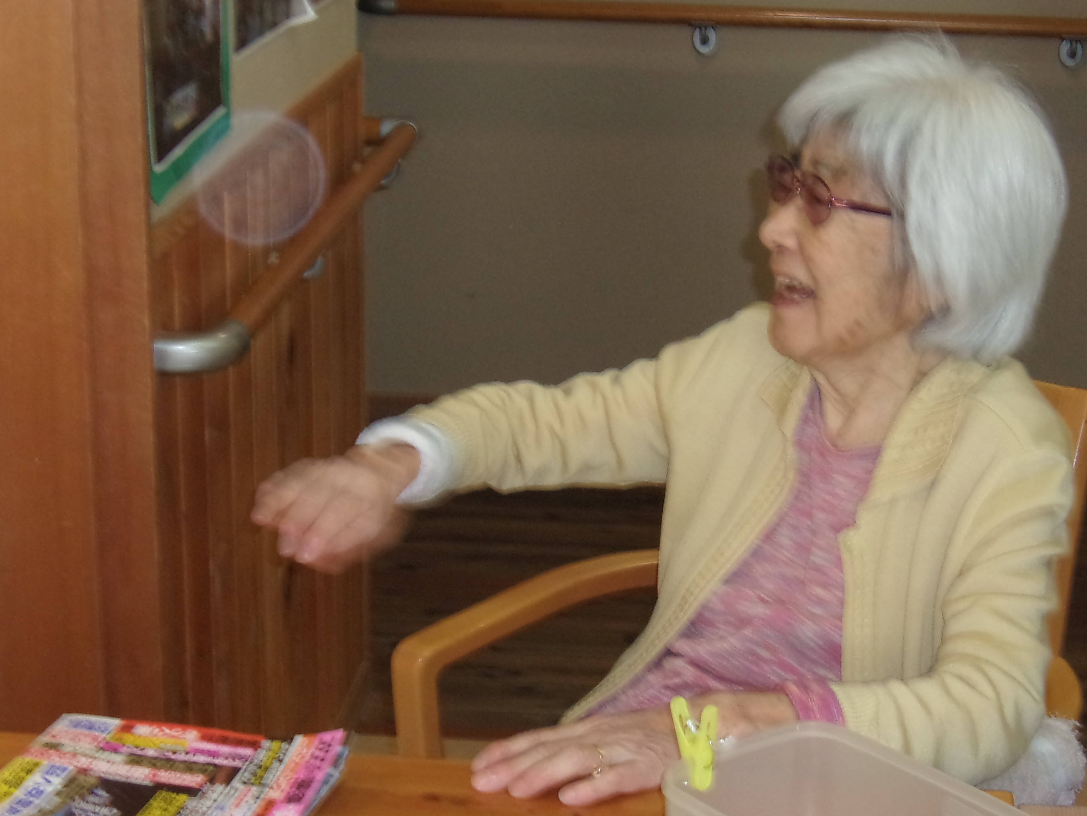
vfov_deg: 18.4
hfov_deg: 24.3
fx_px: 2512
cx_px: 732
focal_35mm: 80
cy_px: 380
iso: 200
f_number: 4.2
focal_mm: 9.4
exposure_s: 1/34
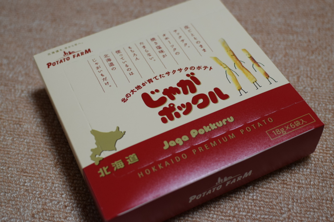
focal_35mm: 52
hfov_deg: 37.9
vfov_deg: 25.7
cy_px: 111
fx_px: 487
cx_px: 167
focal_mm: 35
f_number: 2.8
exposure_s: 1/60
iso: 560
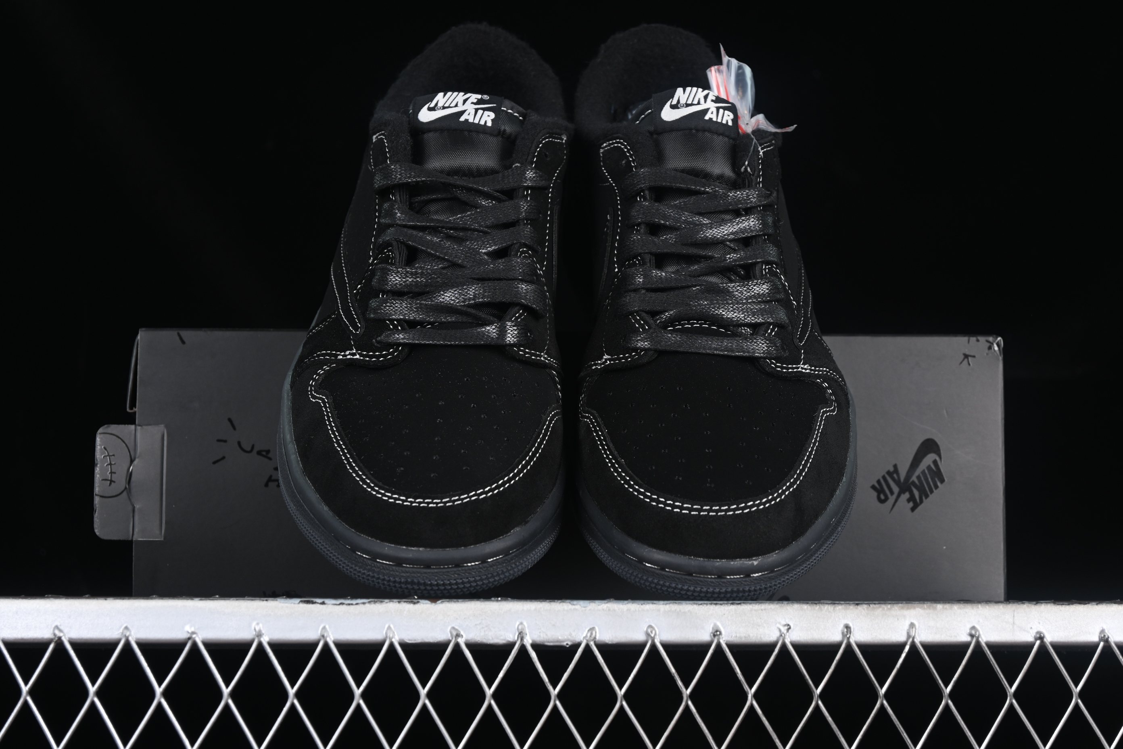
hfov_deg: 27.0
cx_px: 562
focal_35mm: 75
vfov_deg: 18.2
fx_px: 2339
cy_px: 374
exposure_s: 1/50
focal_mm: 50
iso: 160
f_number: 6.3
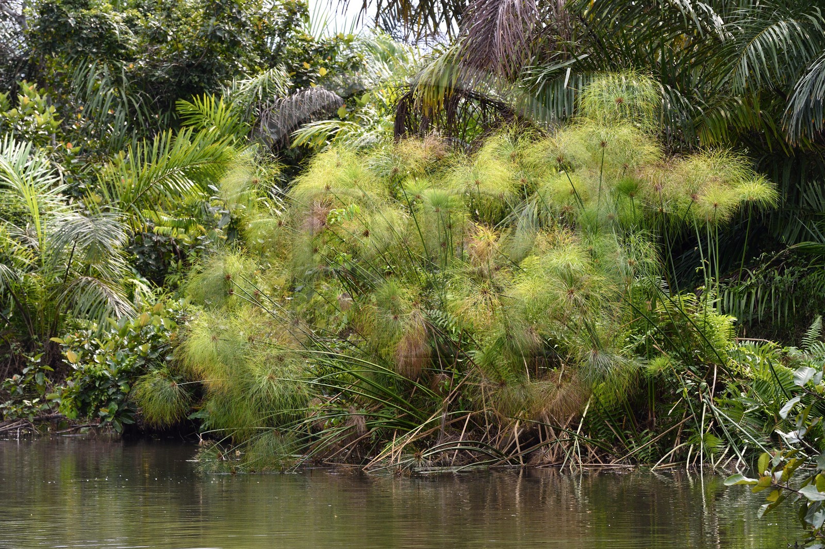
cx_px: 412
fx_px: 2793
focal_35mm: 122
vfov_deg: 11.2
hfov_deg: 16.8
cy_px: 274
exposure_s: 1/500
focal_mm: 122
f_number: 7.1
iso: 800
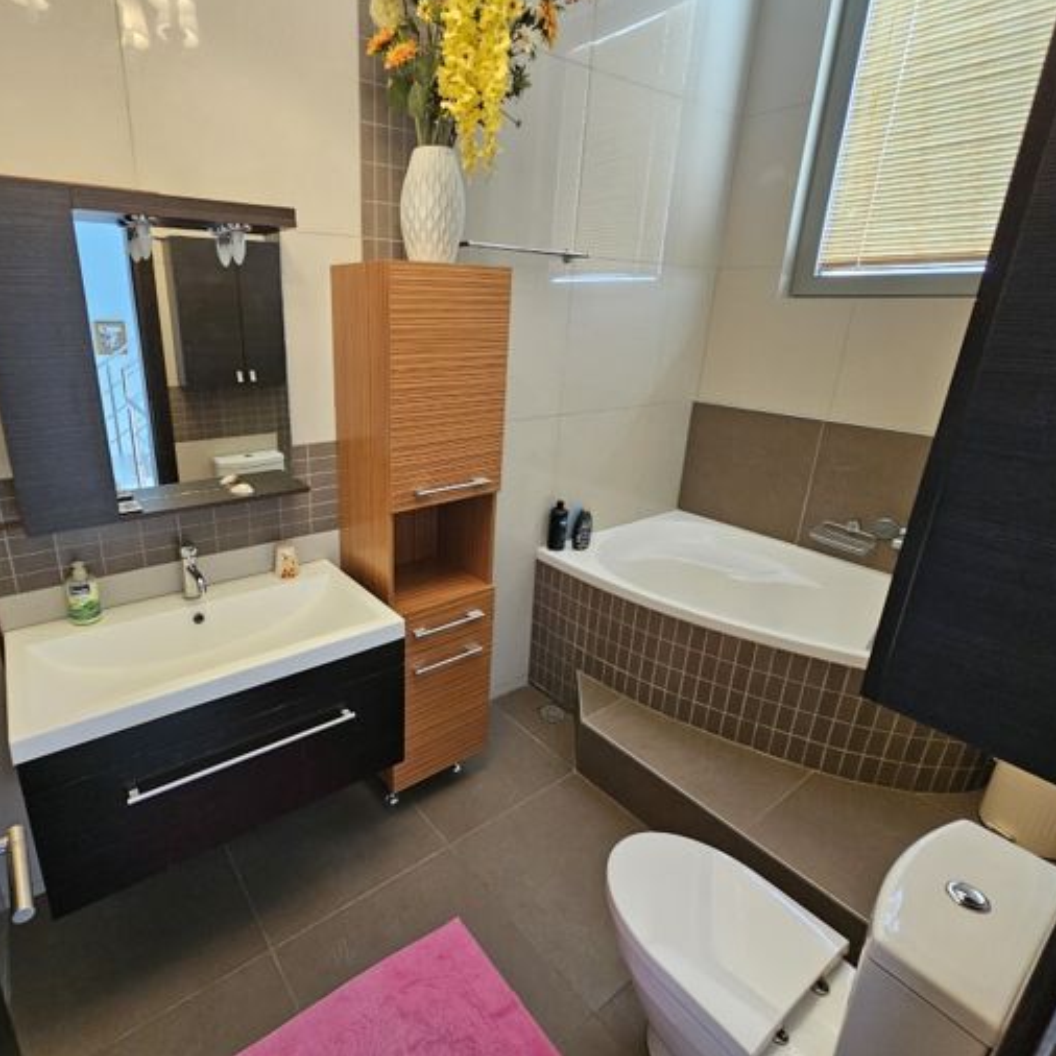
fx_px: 552
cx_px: 416
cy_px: 507
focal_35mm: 16
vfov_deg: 87.4
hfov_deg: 86.2
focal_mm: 2.2
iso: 250
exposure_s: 1/50
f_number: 2.2
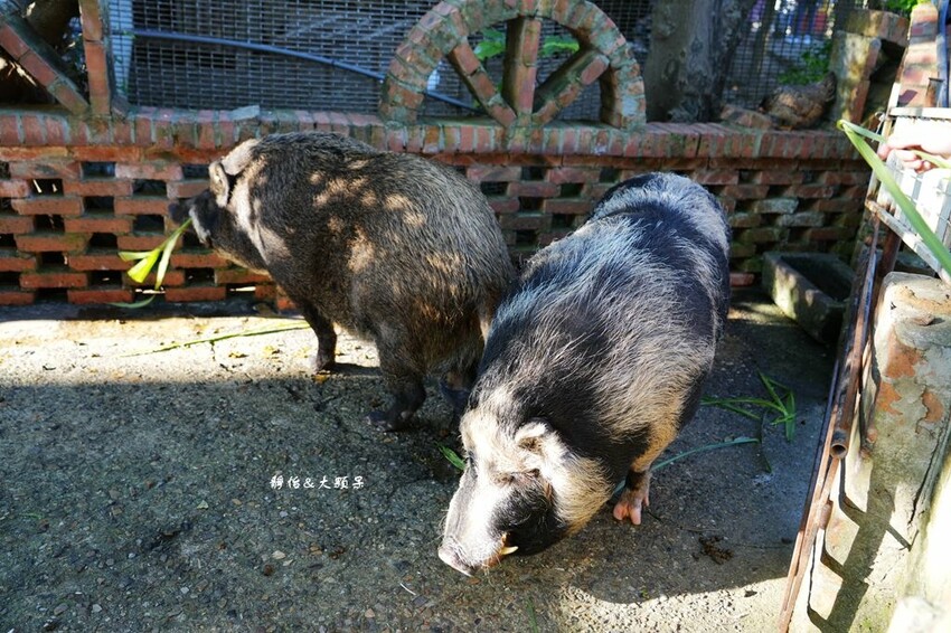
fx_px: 792
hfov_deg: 61.9
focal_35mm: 30
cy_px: 316
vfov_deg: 43.6
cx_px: 476
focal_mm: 30
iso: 250
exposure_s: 1/60
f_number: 4
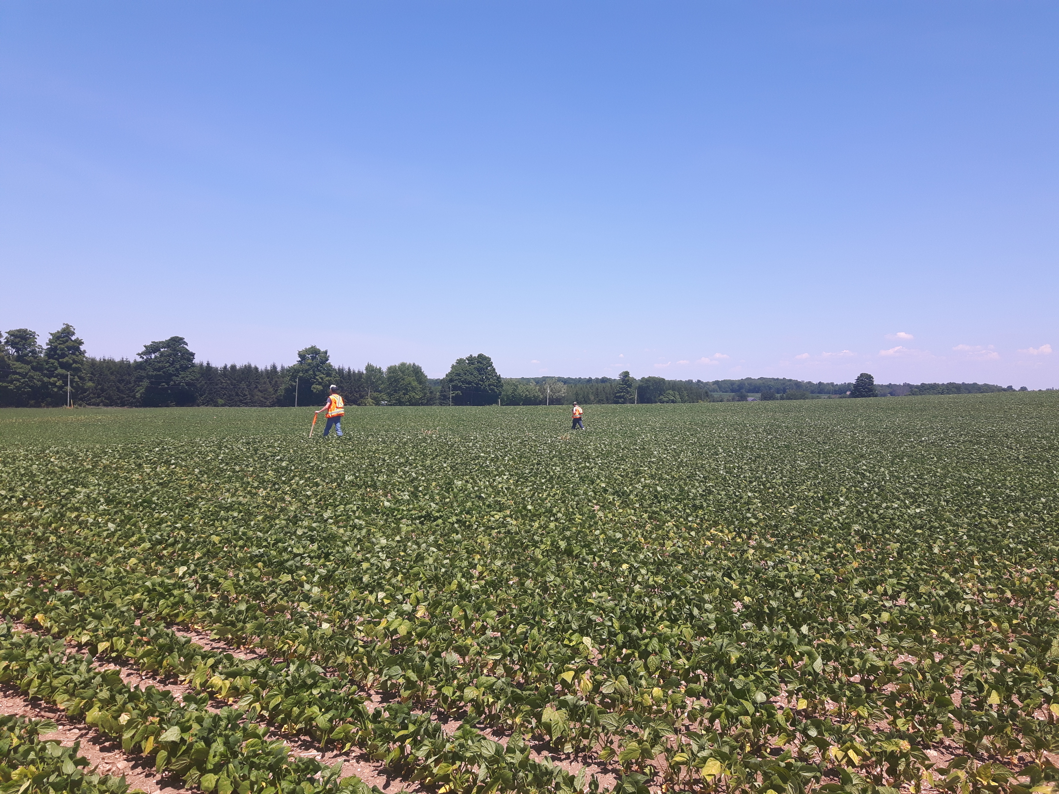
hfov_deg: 58.4
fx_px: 948
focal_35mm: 31
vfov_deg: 45.4
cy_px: 397
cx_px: 530
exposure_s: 1/1233
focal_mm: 3.7
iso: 40
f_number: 1.9
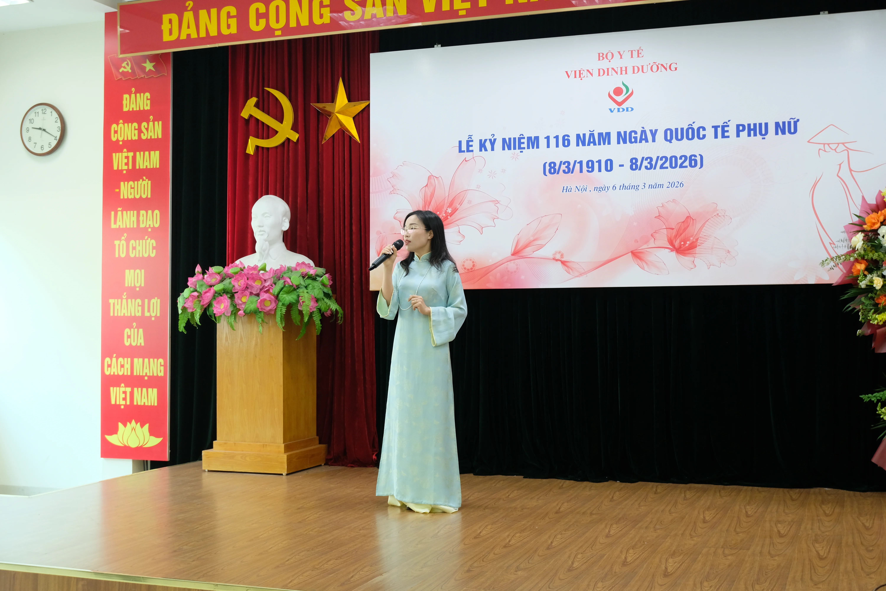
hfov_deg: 42.7
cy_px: 296
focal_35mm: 46
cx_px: 443
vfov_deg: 29.2
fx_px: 1132
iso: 800
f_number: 4.7
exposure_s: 1/30
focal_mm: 30.5
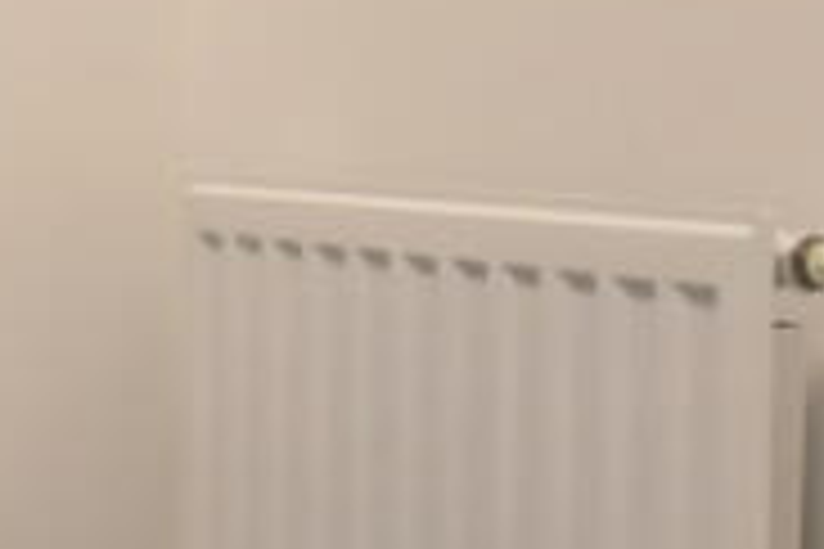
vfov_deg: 16.1
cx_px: -923
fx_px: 1923
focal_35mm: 84
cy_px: 106
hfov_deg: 16.6
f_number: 4
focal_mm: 10
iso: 1100
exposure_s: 1/125
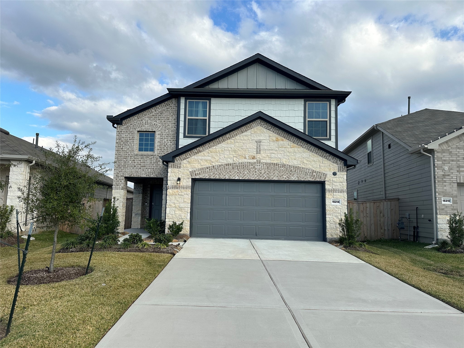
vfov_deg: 56.8
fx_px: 322
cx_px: 232
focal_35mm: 24
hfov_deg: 71.6
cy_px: 174
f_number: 1.78
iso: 80
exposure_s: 1/2882
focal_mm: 6.86
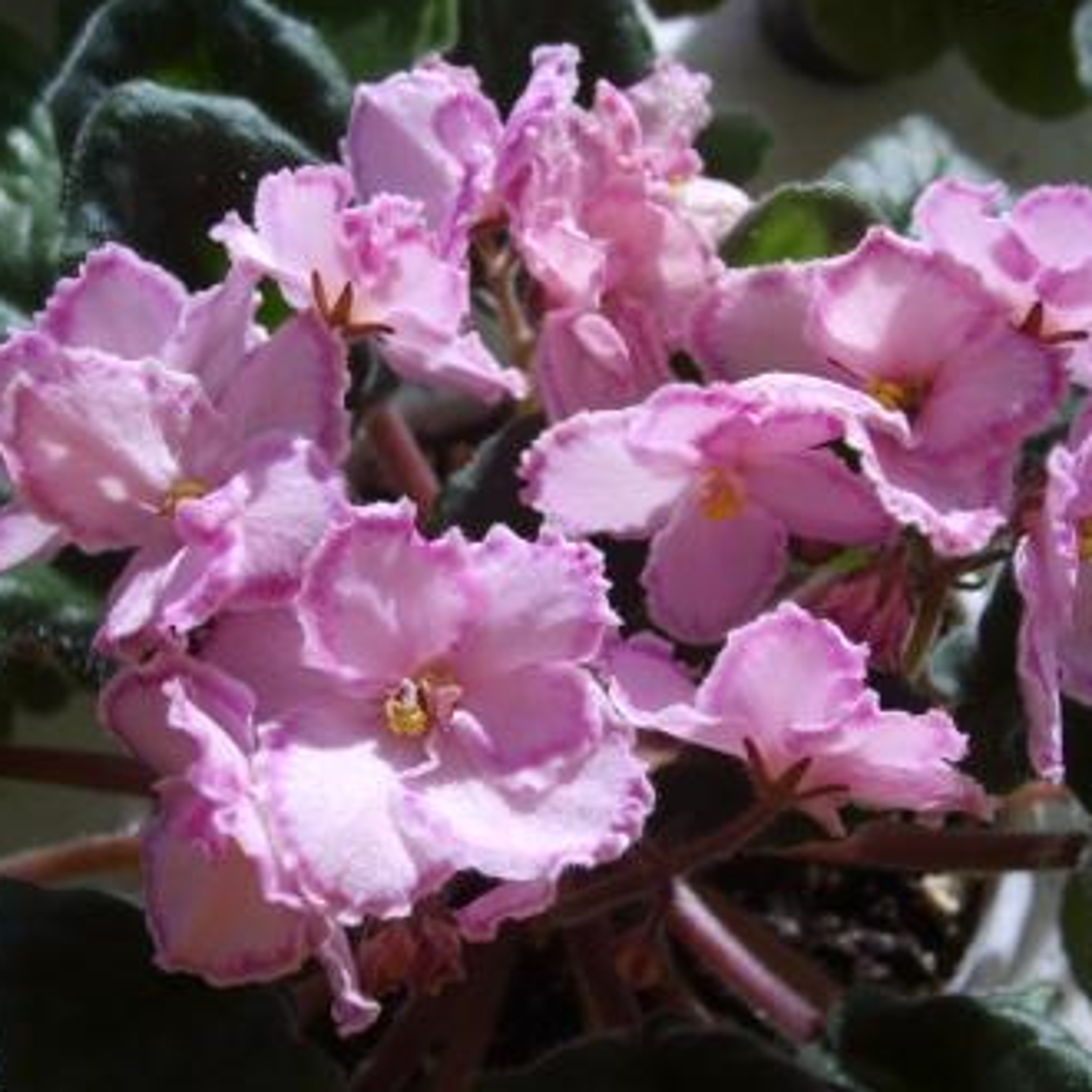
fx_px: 1499
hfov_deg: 40.0
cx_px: 563
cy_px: 546
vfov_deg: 40.0
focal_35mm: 42
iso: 50
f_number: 2.8
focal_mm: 5.8
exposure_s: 1/750
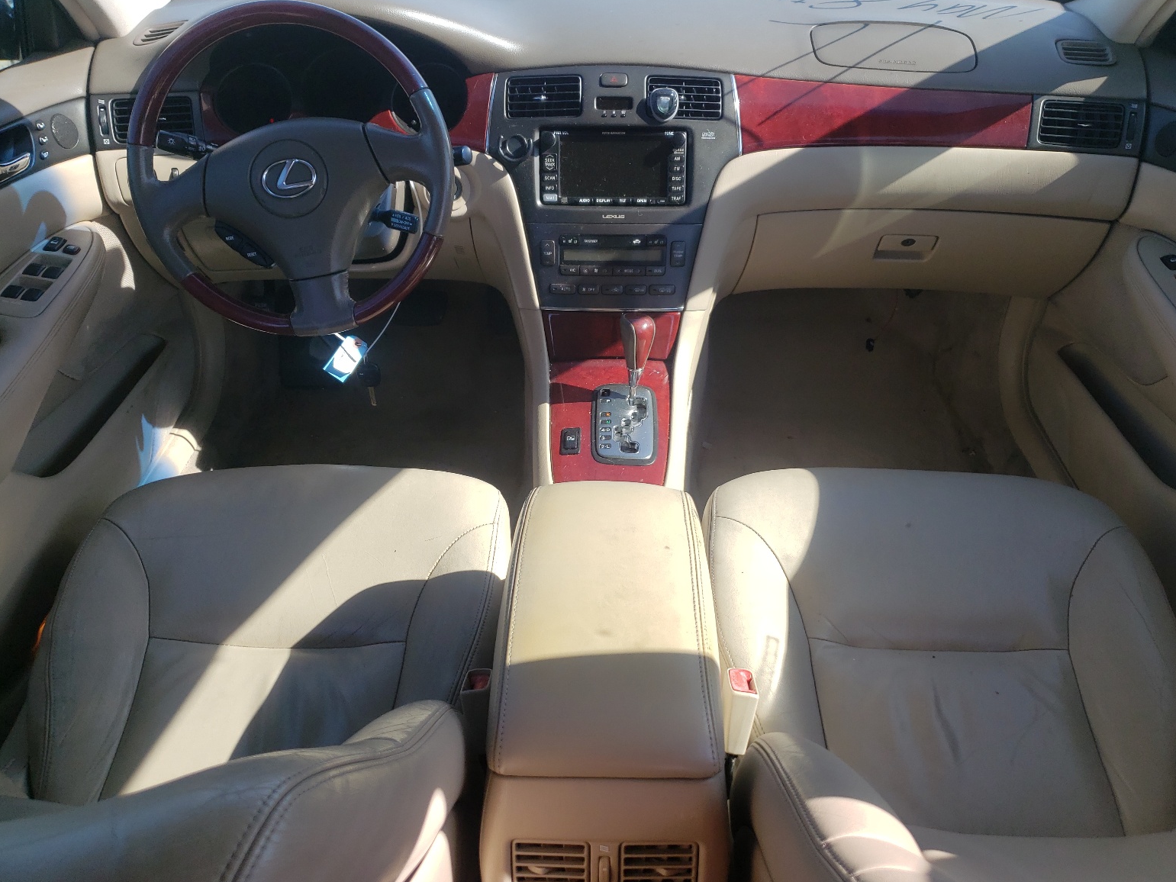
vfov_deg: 51.4
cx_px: 608
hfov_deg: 65.3
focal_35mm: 27
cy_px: 442
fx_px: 917
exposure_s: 1/833
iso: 50
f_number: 1.5
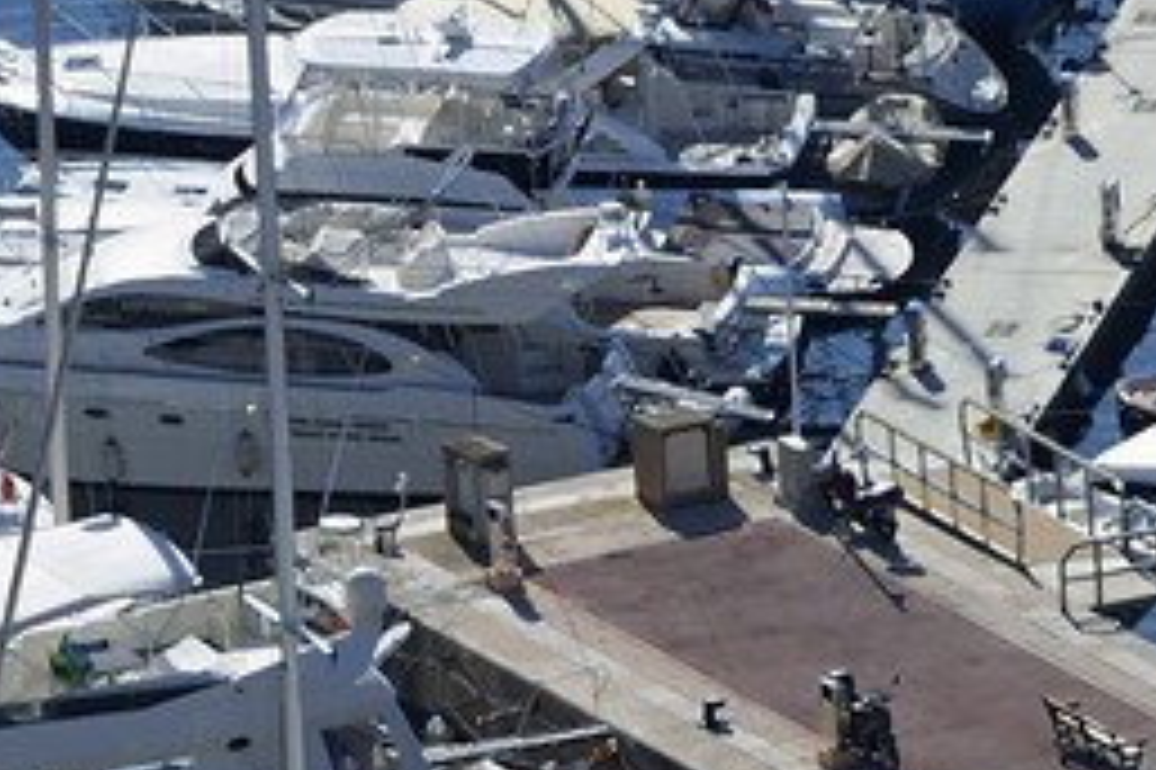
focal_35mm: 840
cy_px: 1860
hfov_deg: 2.4
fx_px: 26955
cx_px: 3446
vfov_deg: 1.6
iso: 200
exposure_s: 1/320
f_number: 9
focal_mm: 135
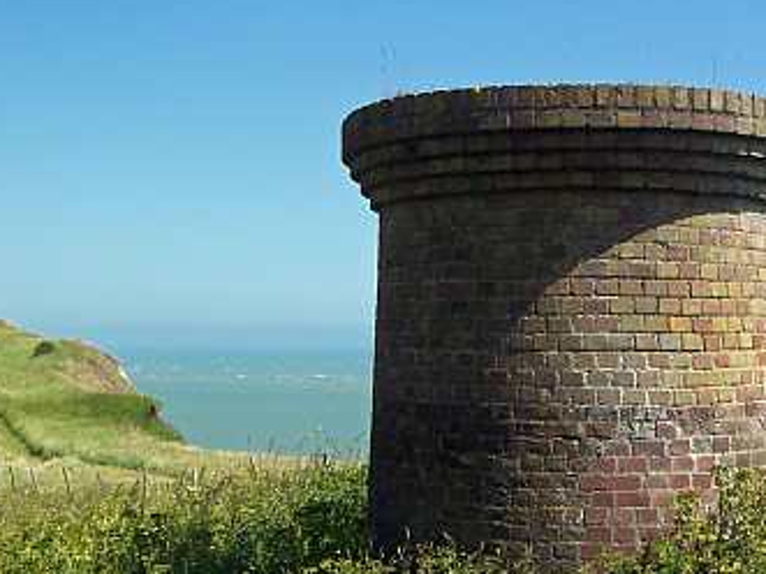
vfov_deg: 24.8
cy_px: 346
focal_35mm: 59
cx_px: 493
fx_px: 1305
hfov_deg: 32.5
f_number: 3.9
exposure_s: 1/640
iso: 64
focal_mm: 6.4
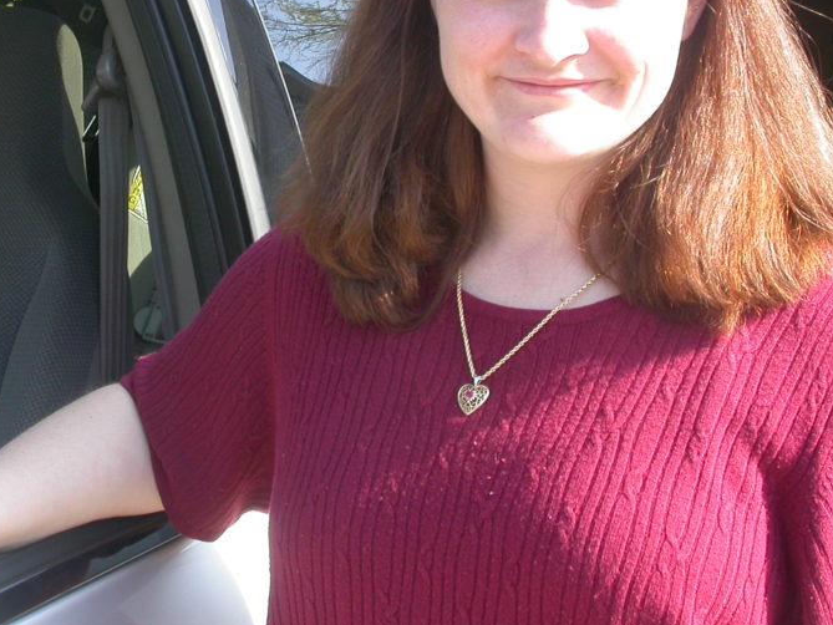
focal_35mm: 75
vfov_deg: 19.5
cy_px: 174
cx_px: 222
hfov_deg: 25.7
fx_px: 1805
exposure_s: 1/101
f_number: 5.1
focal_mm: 10.2
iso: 100
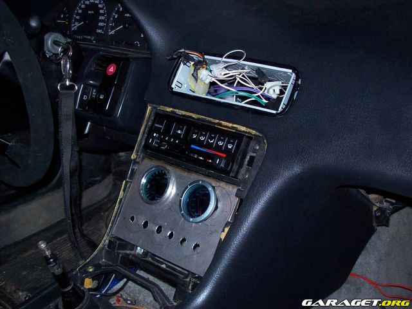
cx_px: 206
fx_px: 536
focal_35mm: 45
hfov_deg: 42.1
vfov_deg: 32.2
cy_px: 154
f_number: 3
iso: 200
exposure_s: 1/73.6
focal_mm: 7.6
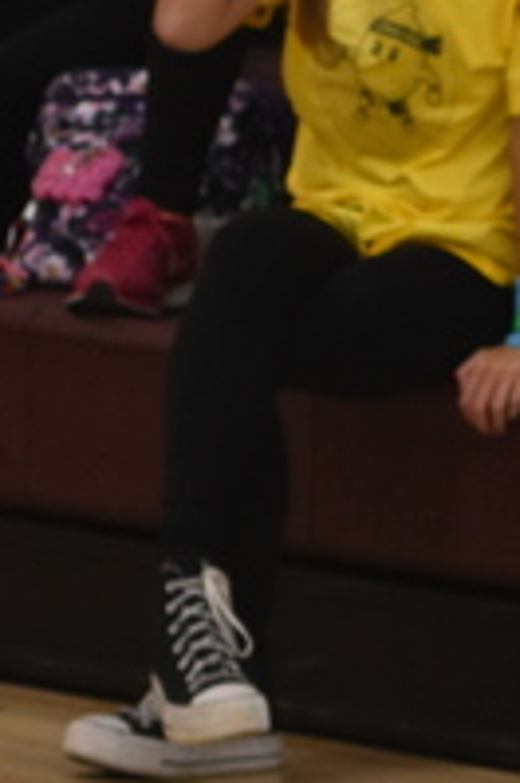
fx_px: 9252
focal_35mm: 426
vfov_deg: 4.8
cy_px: -118
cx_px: 1192
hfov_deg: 3.2
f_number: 4
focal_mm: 55
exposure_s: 1/125
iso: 1250
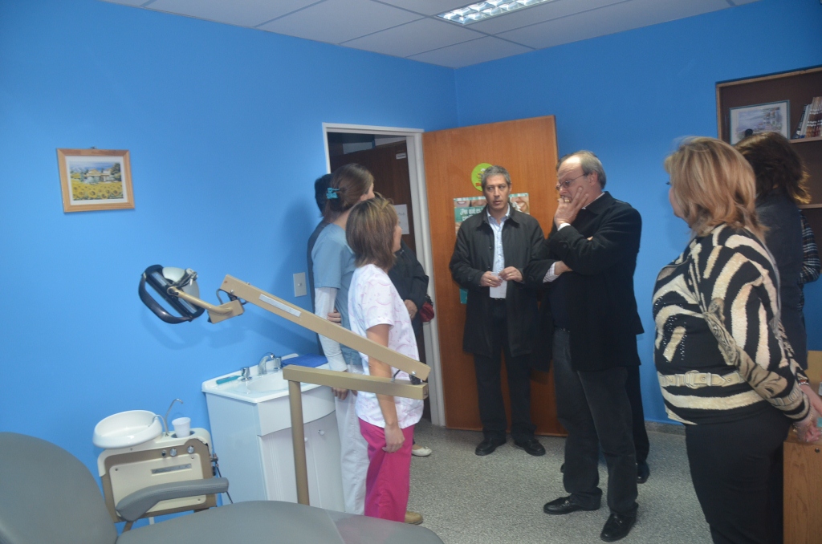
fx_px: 615
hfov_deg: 67.5
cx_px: 411
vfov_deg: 47.7
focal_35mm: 27
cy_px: 272
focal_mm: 18
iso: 800
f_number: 4
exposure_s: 1/60
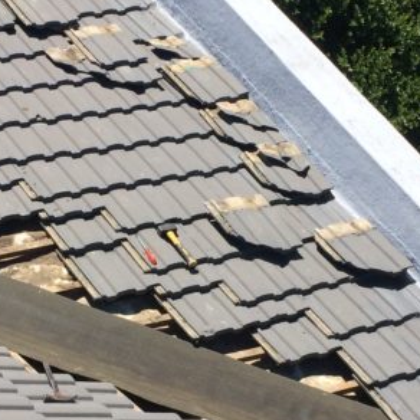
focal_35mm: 90
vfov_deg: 19.2
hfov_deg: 19.2
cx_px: 140
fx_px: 1235
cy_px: 296
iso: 32
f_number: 2.2
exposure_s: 1/2283
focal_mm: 4.15
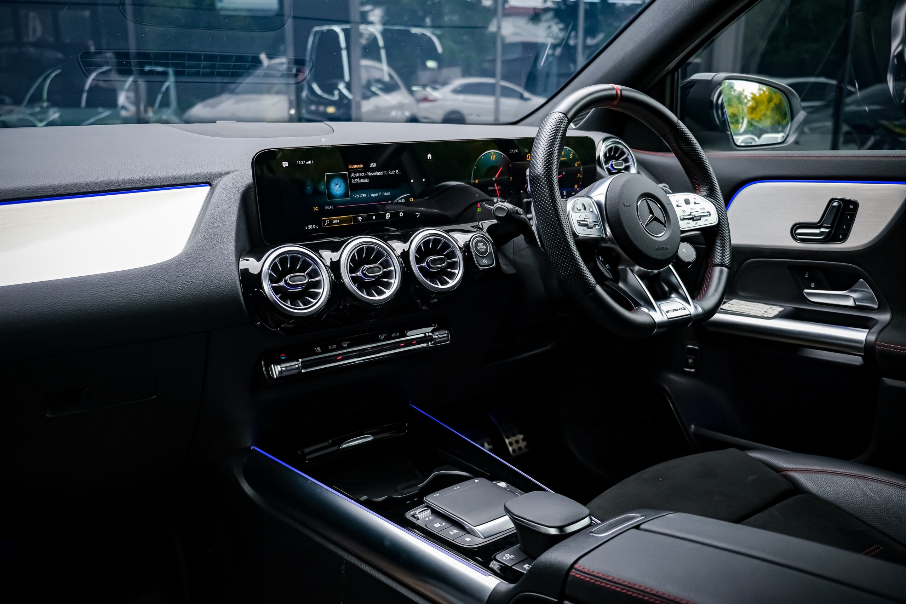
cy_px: 302
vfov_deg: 42.3
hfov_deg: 60.3
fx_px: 780
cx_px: 453
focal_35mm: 31
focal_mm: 20.5
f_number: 3.2
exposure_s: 1/250
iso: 640
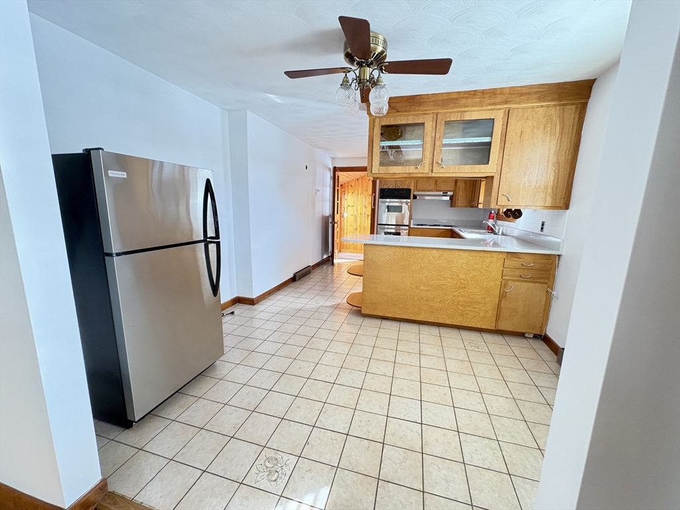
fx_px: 275
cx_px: 340
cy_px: 255
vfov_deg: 85.7
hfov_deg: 102.1
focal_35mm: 14
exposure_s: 1/60
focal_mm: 2.22
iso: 500
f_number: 2.2
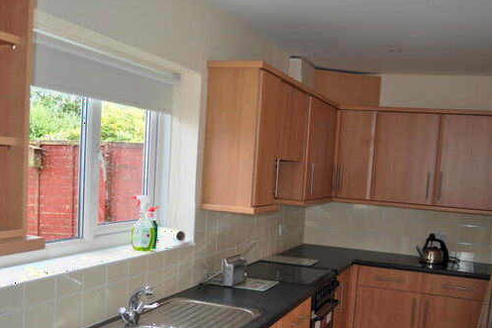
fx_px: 519
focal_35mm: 38
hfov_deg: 50.5
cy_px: 227
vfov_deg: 34.6
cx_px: 281
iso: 400
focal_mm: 18
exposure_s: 1/125
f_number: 3.5
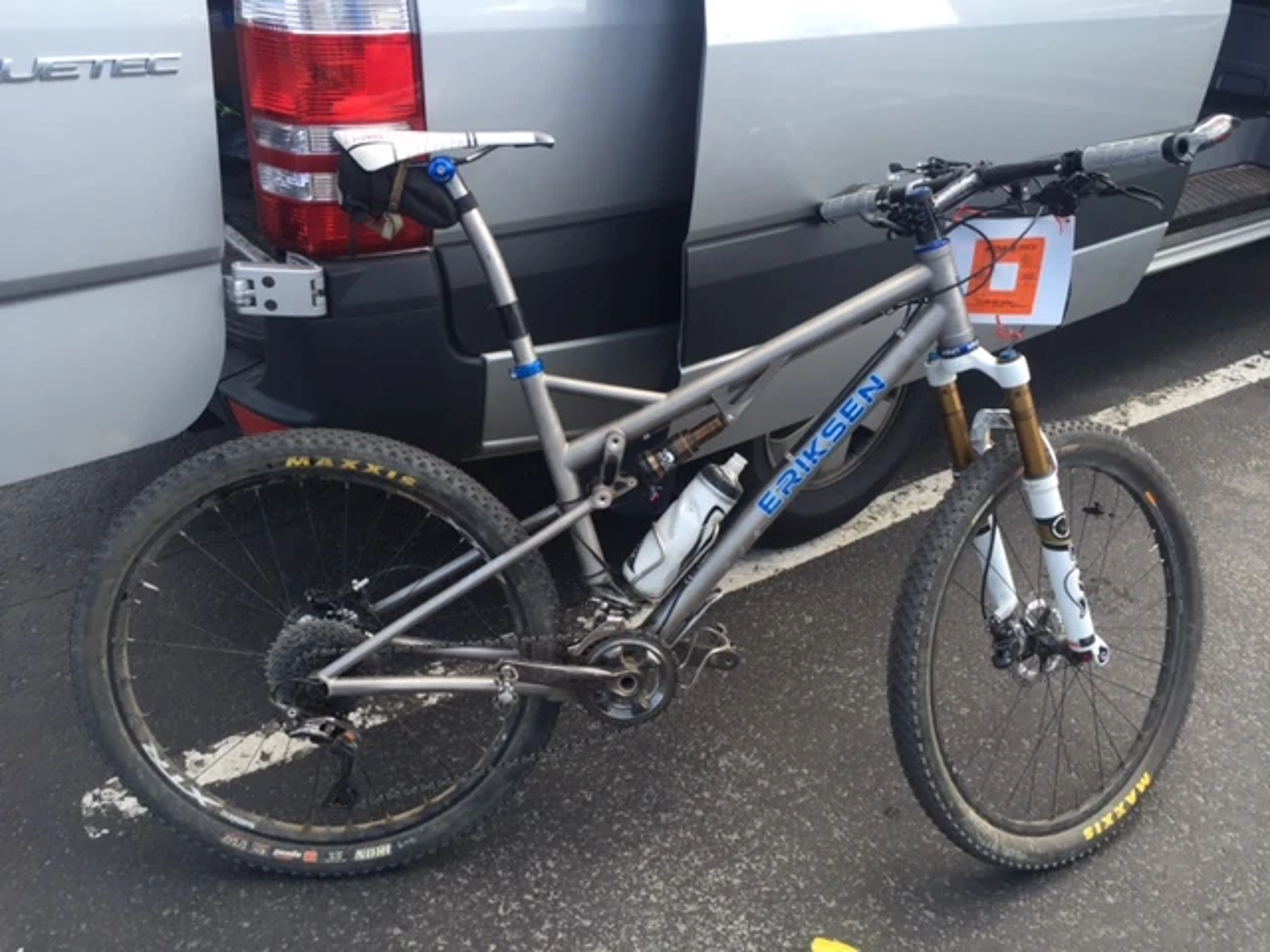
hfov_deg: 61.7
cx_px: 635
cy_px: 476
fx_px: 1064
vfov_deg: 48.2
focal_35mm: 29
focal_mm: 4.15
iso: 32
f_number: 2.2
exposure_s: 1/189
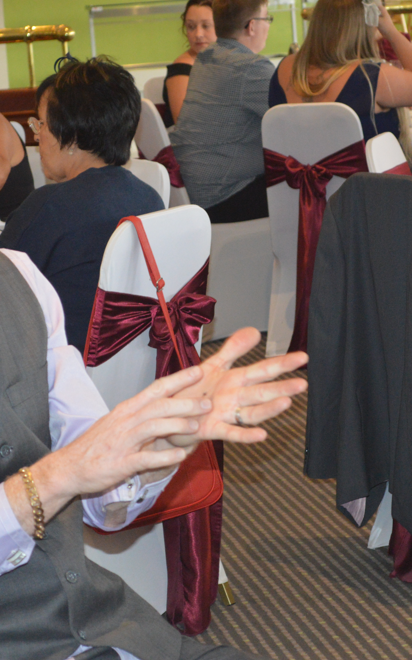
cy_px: 330
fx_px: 2066
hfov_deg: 11.4
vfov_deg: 18.1
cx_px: 204
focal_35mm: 115
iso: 2000
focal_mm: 50
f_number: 5.6
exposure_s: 1/60
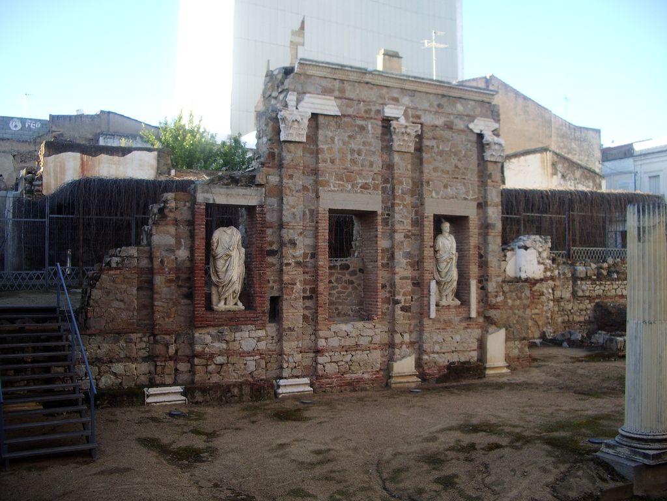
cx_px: 334
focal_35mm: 35
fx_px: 674
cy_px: 250
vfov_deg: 40.7
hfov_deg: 52.6
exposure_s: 1/125
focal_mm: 5.8
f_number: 2.6
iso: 50
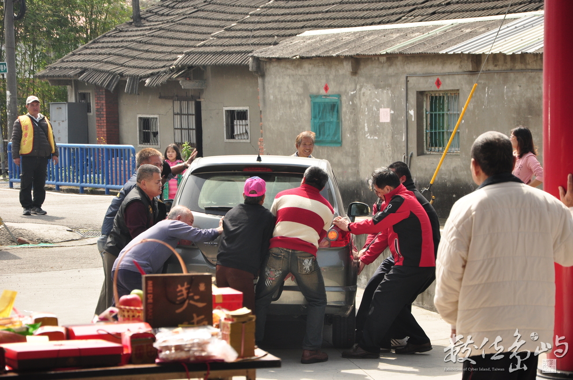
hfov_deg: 15.2
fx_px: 2146
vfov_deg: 10.1
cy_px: 190
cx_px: 286
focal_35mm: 135
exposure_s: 1/800
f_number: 6.3
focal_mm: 90
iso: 400
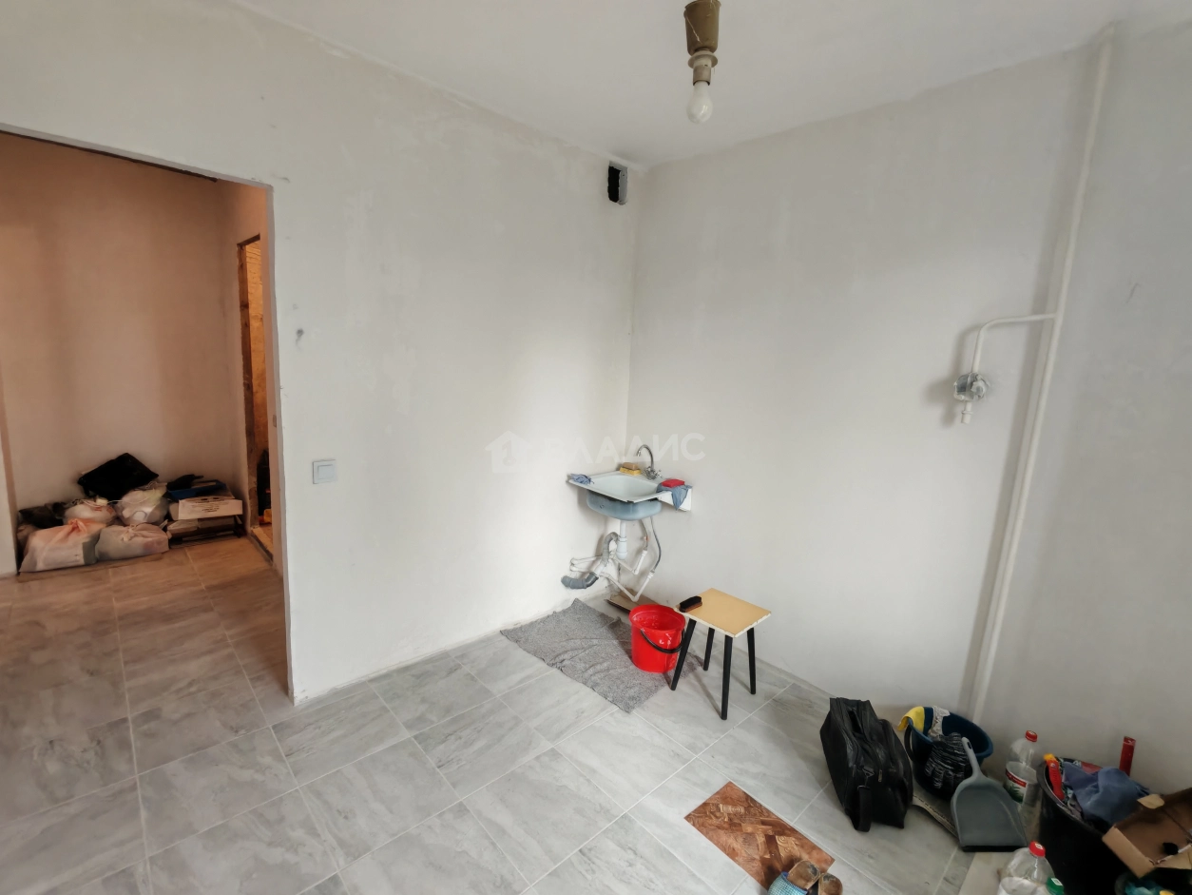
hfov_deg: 94.5
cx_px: 596
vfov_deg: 78.1
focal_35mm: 16
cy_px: 448
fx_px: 551
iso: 125
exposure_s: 1/50
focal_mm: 1.96
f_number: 2.2
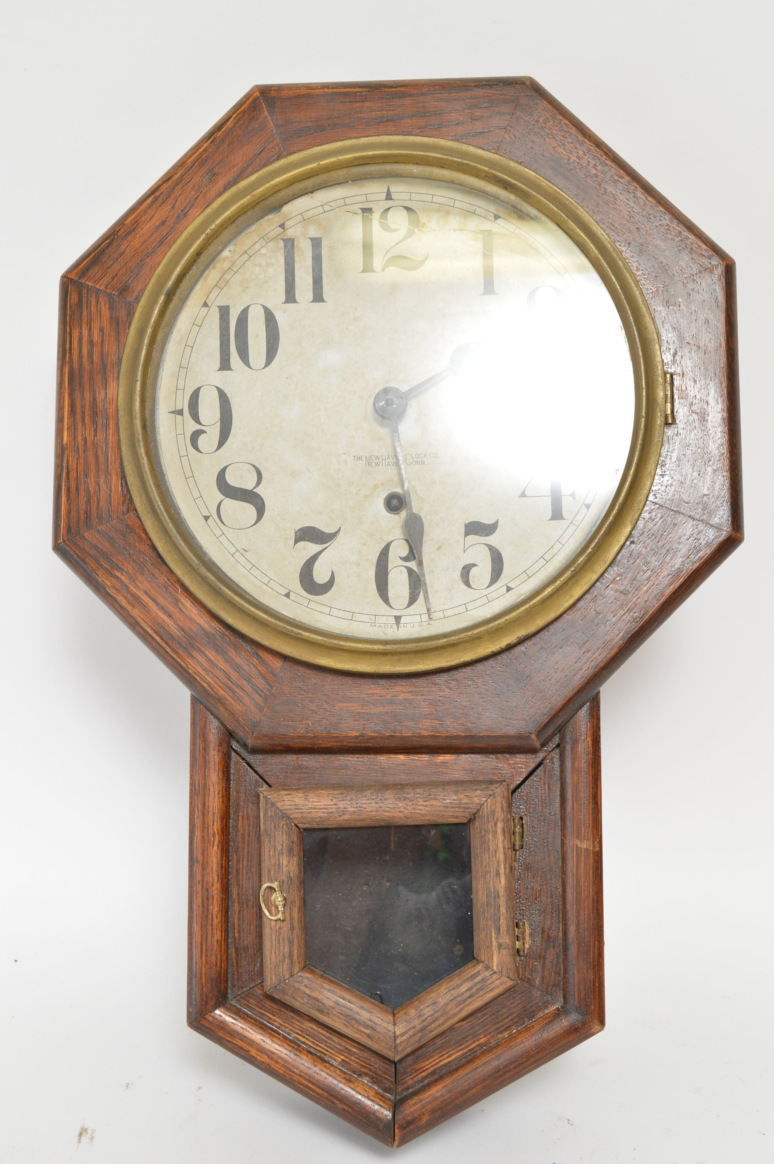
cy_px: 582
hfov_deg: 29.8
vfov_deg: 43.6
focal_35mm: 45
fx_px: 1454
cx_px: 387
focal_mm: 30
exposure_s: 1/80
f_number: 9
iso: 800
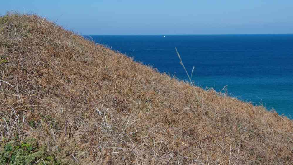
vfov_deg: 15.3
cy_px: 70
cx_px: 146
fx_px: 614
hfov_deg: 26.8
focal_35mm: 79
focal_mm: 50
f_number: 11
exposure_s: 1/100
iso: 200
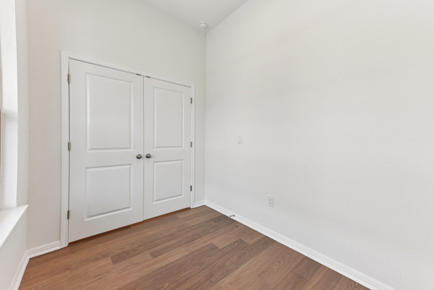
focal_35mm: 14
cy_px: 145
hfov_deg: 104.2
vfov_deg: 81.2
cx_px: 217
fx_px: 169
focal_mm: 14
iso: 400
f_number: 8
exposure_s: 1/50
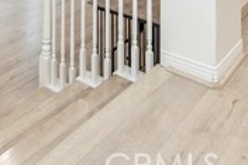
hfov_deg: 38.3
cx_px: 75
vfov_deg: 20.5
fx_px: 351
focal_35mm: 51
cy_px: -114
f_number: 4
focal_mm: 14
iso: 450
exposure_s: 1/60
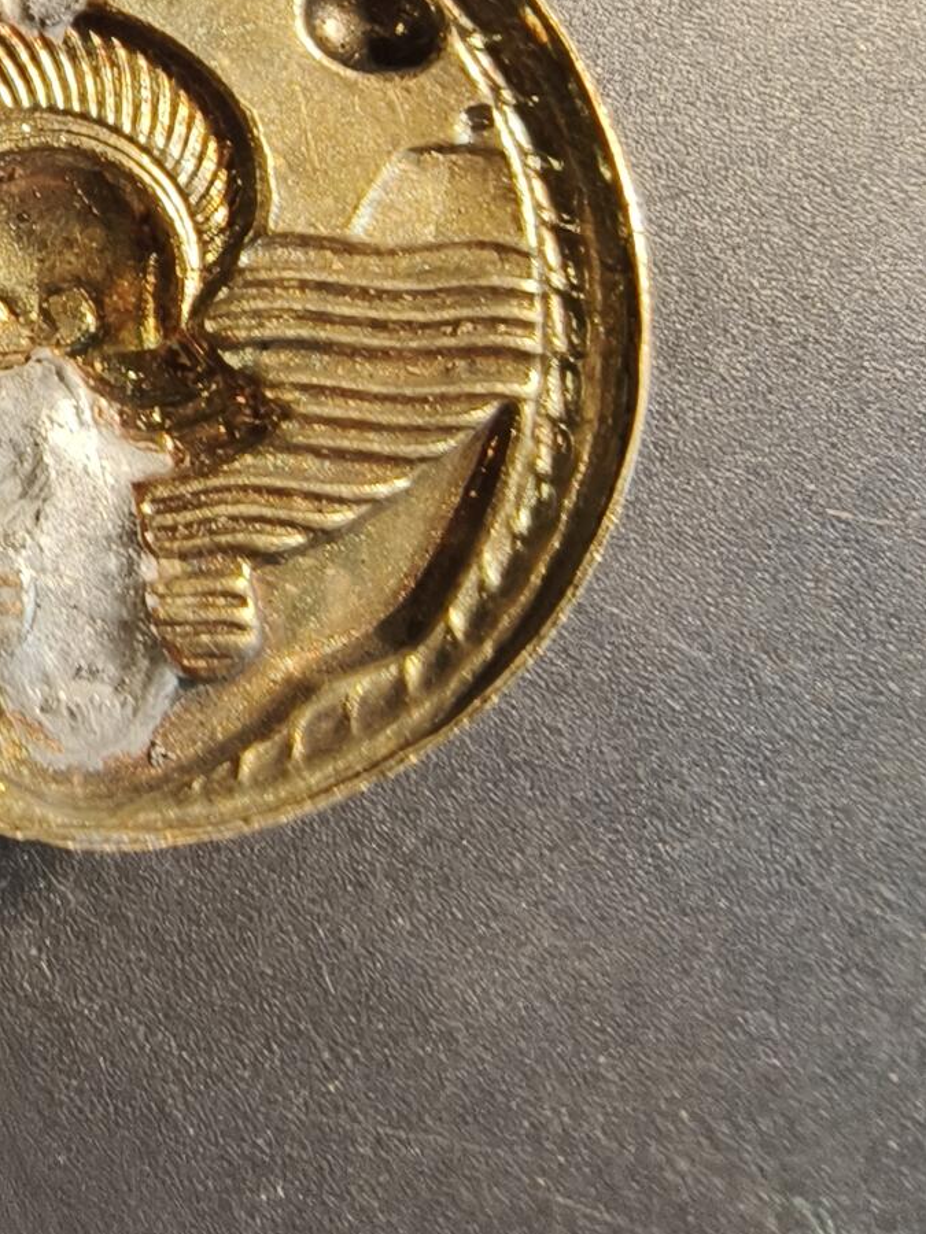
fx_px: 1641
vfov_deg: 41.2
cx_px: 3
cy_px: 569
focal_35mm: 46
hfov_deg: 29.5
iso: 250
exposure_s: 1/41.5
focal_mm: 2.32
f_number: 2
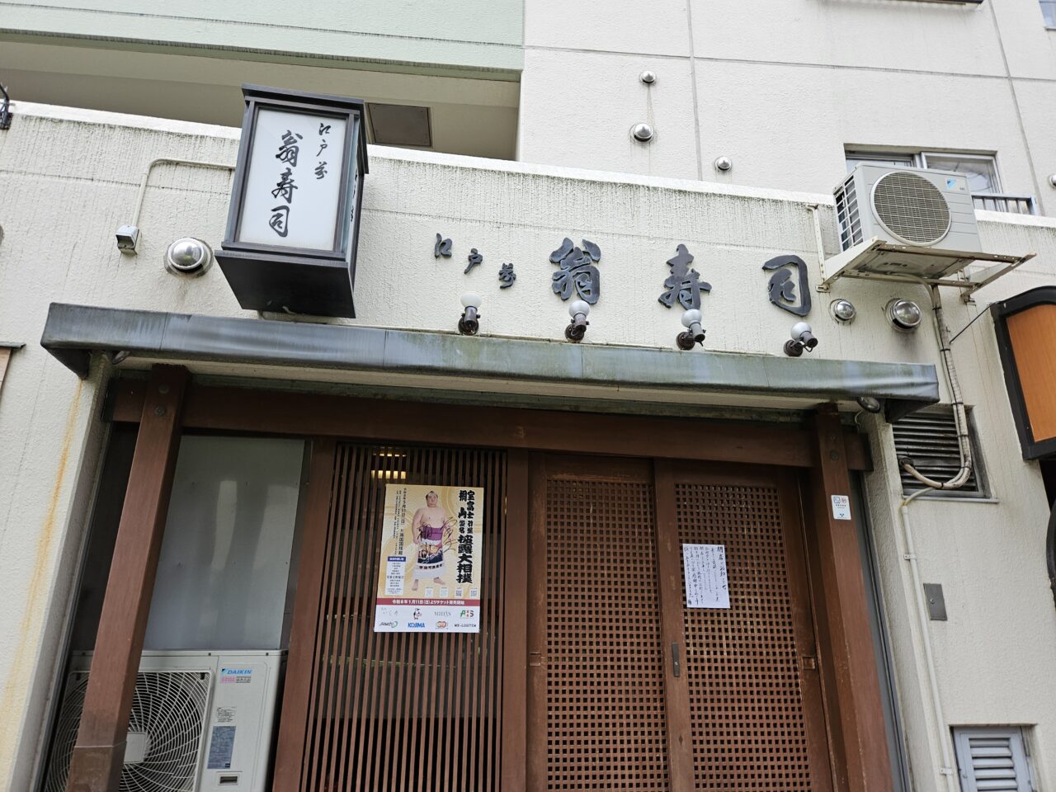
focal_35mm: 23
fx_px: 702
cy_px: 396
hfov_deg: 73.9
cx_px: 528
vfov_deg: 58.9
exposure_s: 1/100
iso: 40
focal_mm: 5.4
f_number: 1.8
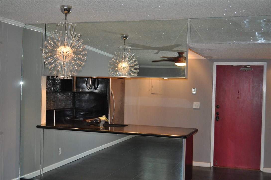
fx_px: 361
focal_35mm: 48
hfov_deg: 41.2
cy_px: 90
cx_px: 136
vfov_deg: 28.0
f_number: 4.8
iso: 800
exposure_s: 1/60
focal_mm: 32
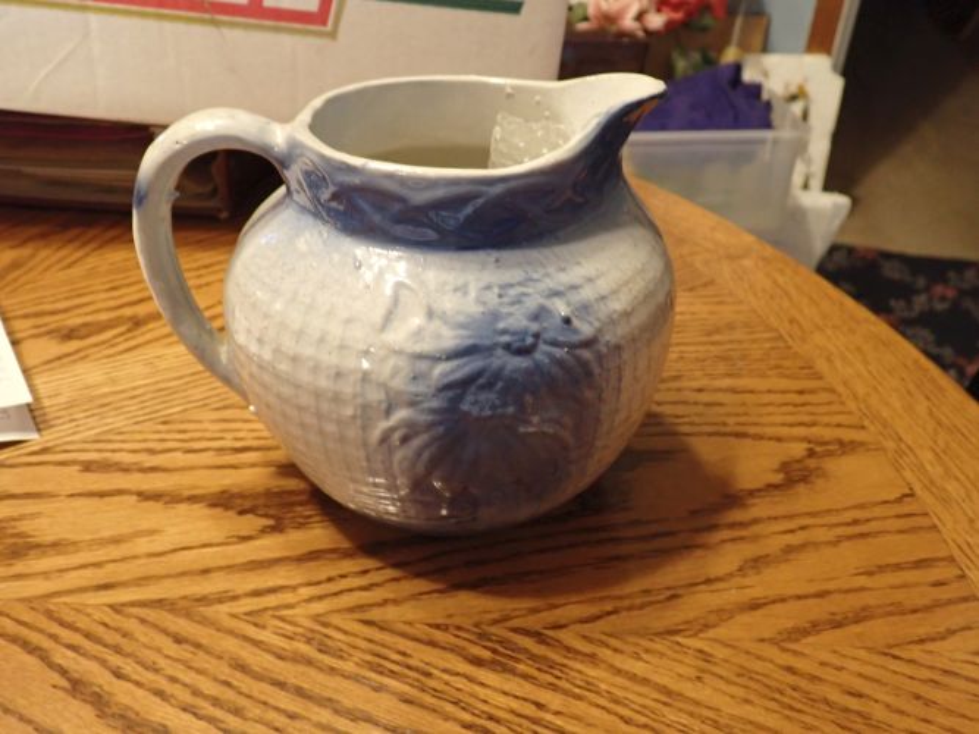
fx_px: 848
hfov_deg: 60.0
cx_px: 490
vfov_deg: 46.8
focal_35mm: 30
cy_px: 367
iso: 800
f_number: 2.3
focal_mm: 5.4
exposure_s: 1/30
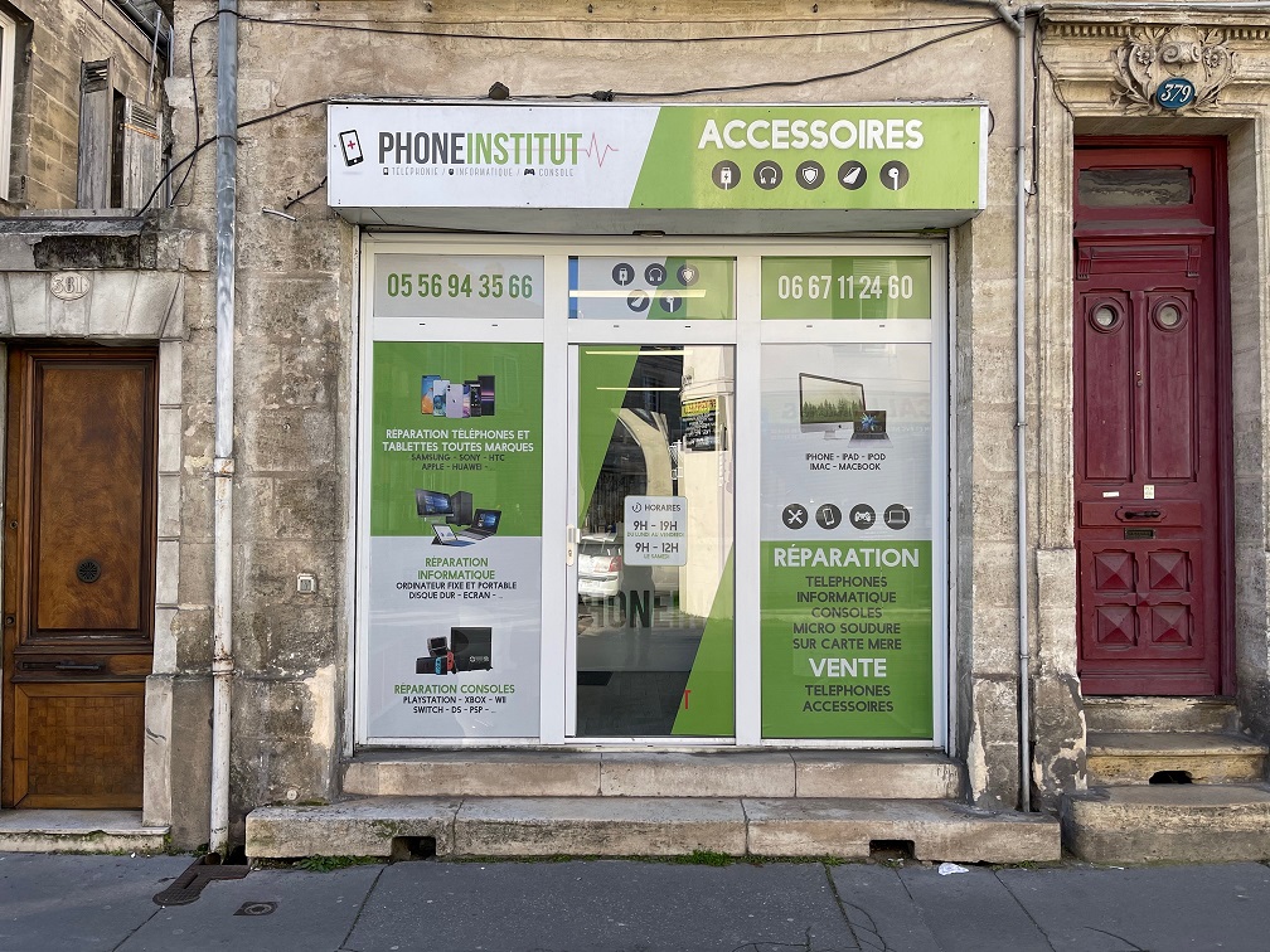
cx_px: 635
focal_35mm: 26
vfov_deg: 53.1
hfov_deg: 67.3
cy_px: 476
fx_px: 954
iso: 32
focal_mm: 5.1
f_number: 1.6
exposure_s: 1/722
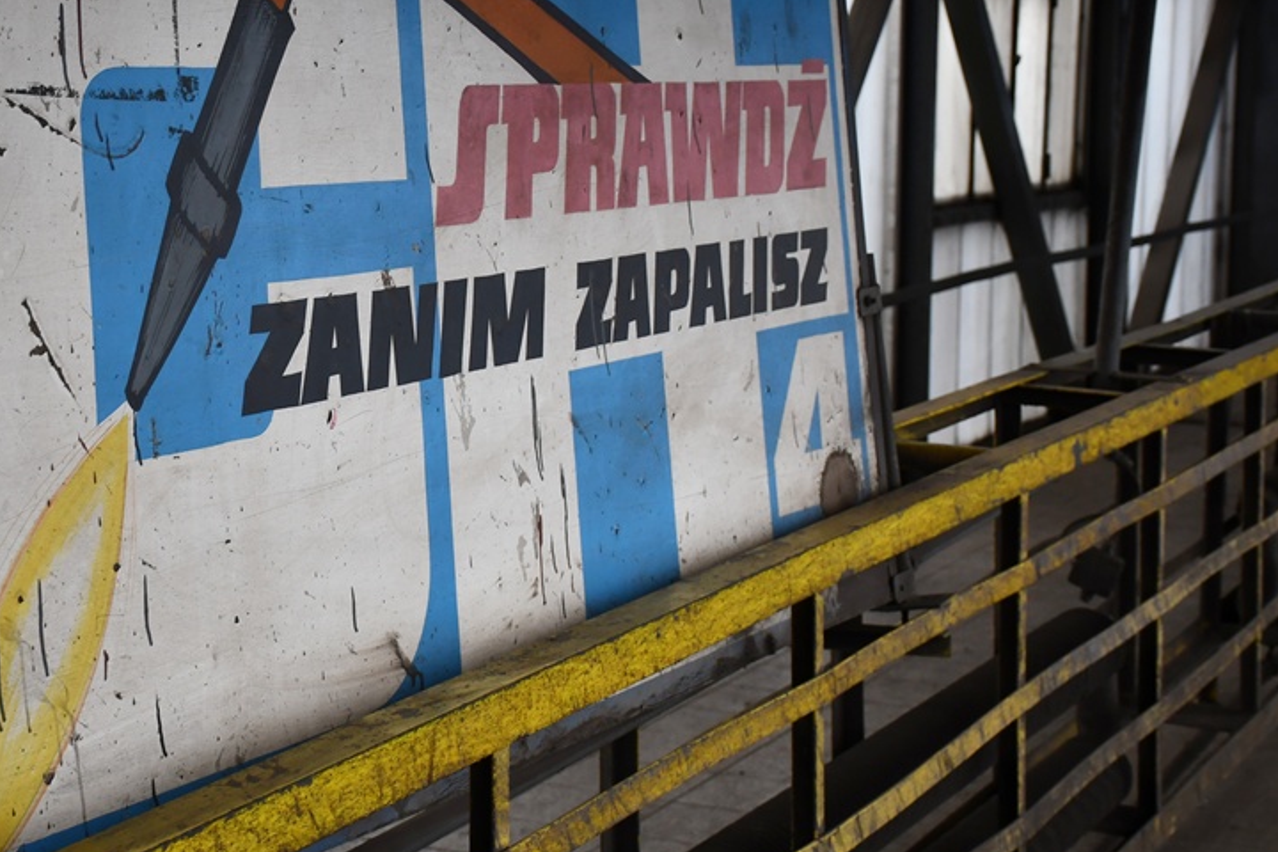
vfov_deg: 17.0
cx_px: 231
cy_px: 250
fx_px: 2840
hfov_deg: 24.9
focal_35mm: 80
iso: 450
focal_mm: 32
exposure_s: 1/250
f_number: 4
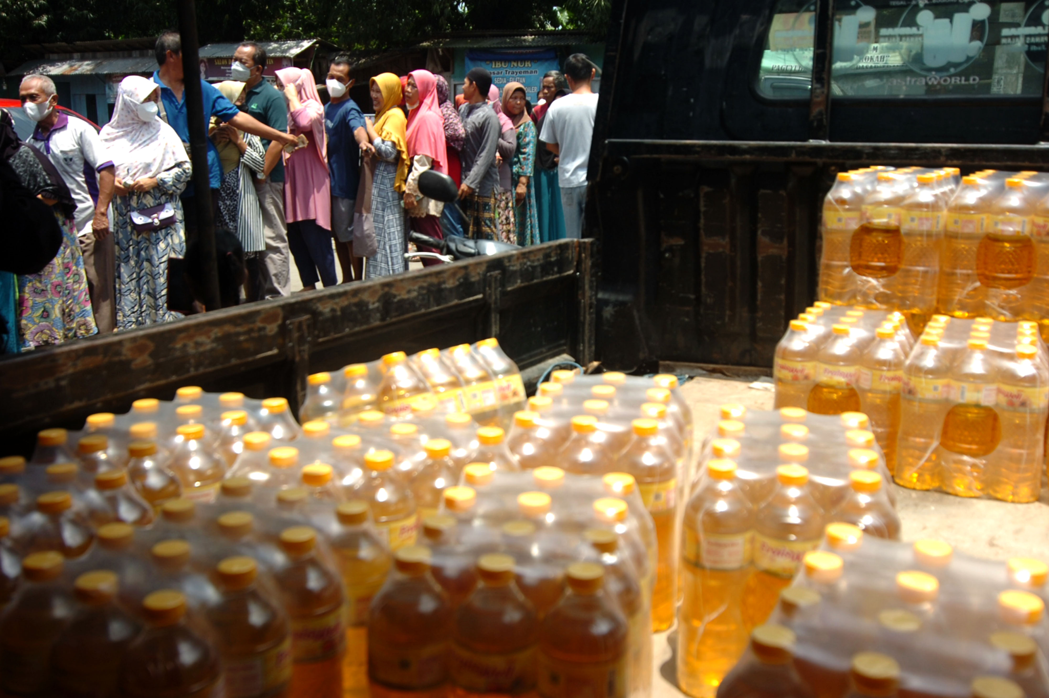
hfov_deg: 53.2
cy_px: 349
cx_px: 524
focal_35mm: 36
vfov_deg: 36.8
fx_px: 1048
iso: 200
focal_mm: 24
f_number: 4
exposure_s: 1/800
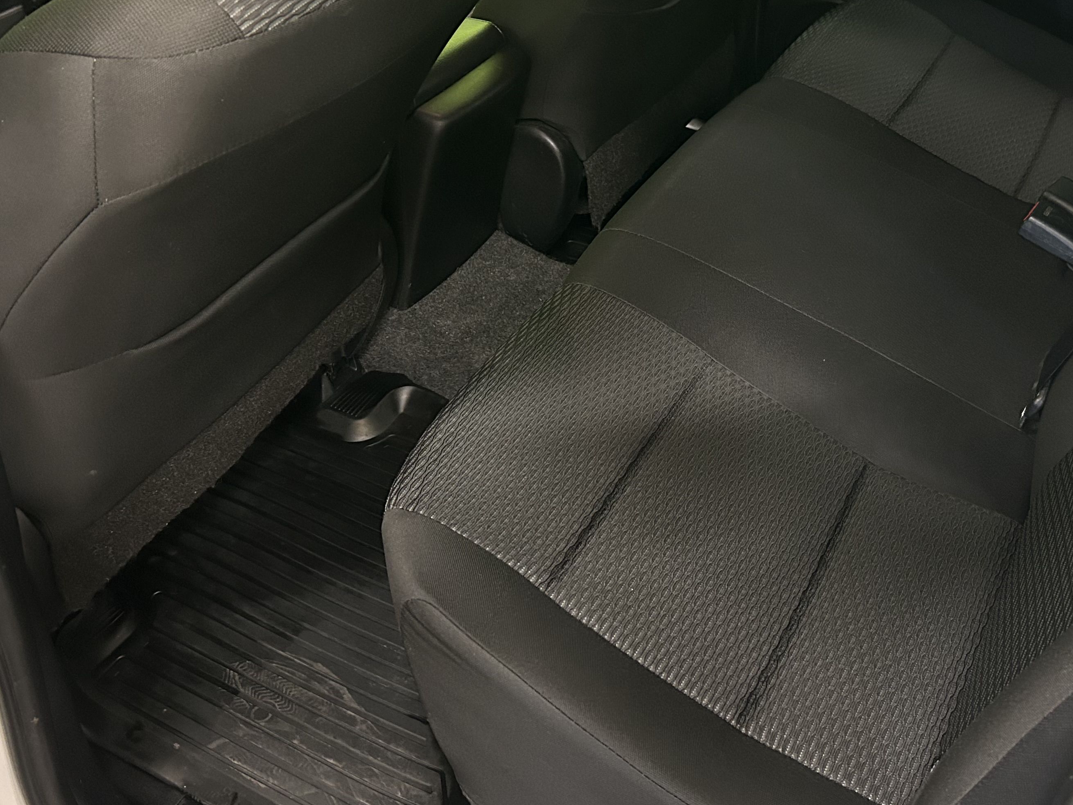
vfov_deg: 35.6
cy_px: 258
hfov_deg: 46.5
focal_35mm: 40
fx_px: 1240
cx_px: 655
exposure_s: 1/33
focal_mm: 5.7
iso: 500
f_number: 1.5
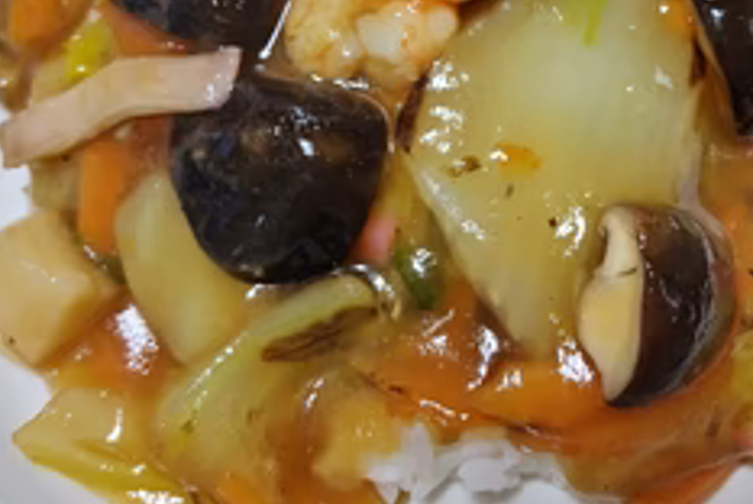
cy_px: 103
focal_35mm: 41
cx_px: 440
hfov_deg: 47.2
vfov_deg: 31.9
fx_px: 859
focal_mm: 5.5
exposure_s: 1/120
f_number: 1.9
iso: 444
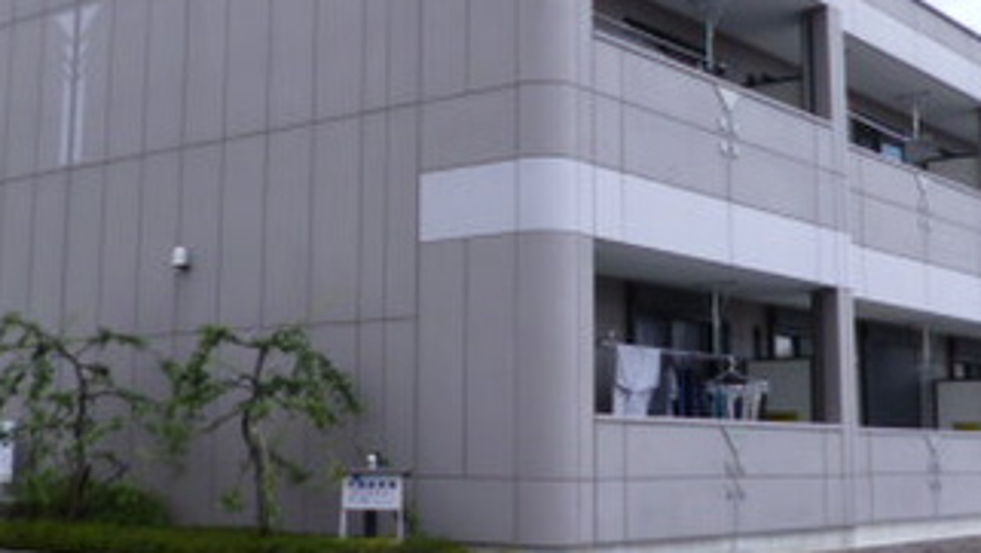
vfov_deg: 21.1
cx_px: 446
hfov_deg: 36.6
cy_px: 191
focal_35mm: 57
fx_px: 1484
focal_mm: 4.3
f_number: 2.5
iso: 100
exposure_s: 1/1300
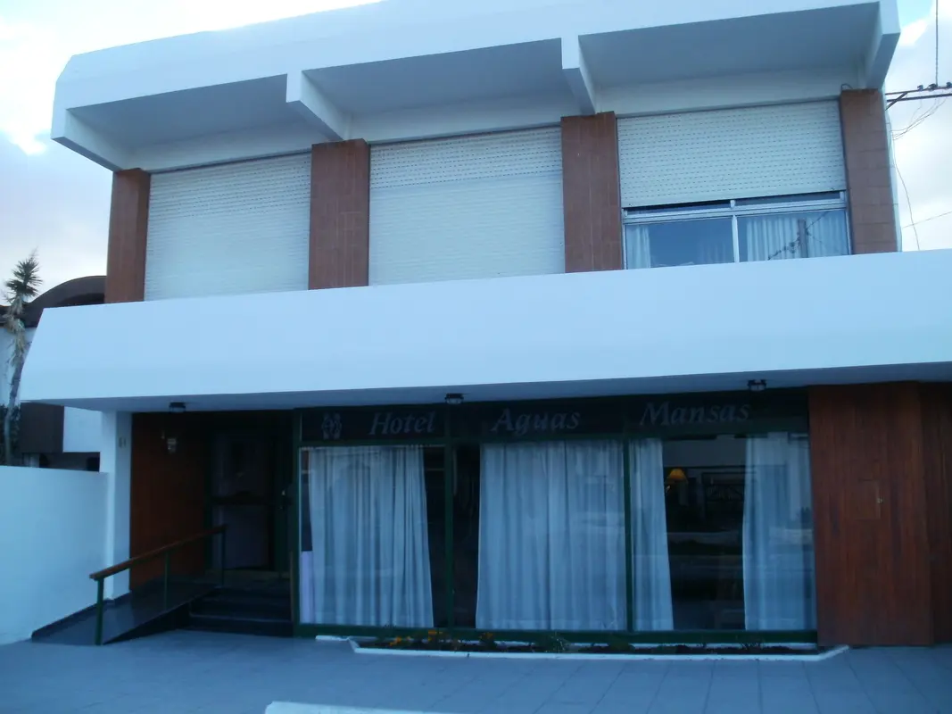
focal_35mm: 36
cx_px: 476
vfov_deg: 39.6
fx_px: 990
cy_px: 357
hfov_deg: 51.4
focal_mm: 6.3
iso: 160
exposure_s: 1/250
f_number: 3.5
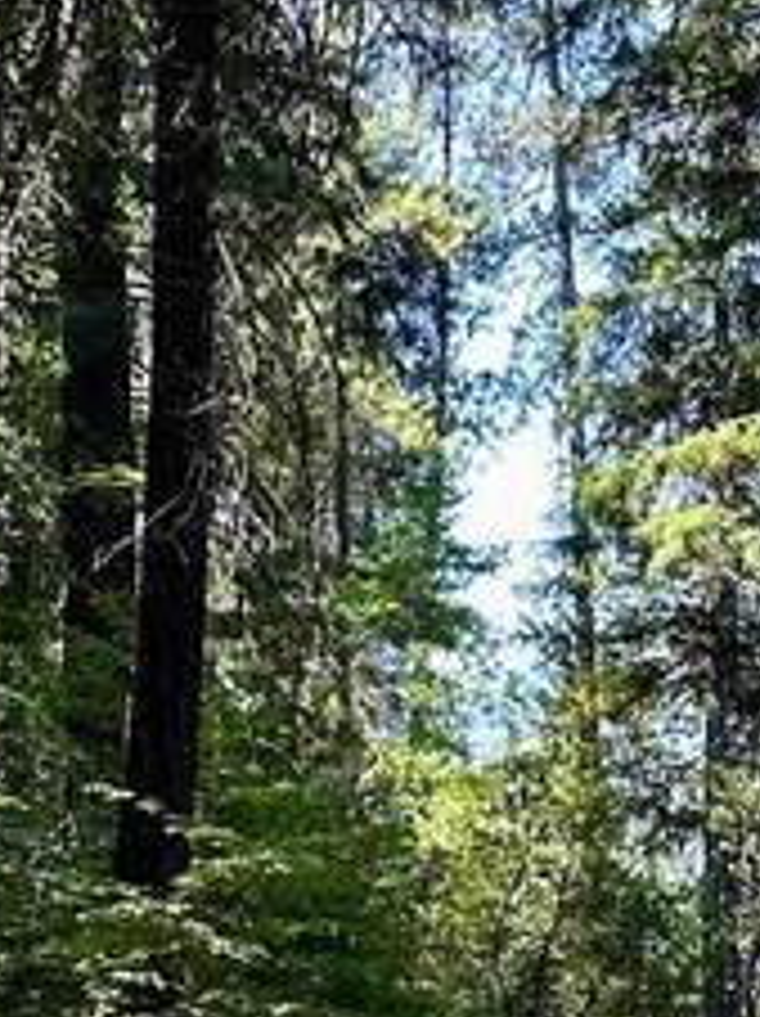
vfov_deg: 18.9
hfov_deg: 14.3
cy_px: 954
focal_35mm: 102
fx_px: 2992
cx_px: 688
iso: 64
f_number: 1.78
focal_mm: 6.86
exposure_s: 1/241
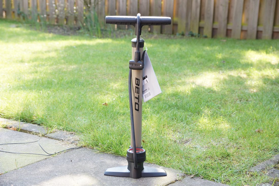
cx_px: 140
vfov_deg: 20.2
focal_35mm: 68
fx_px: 523
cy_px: 93
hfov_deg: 29.9
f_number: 5.6
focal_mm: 45
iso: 800
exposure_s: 1/500
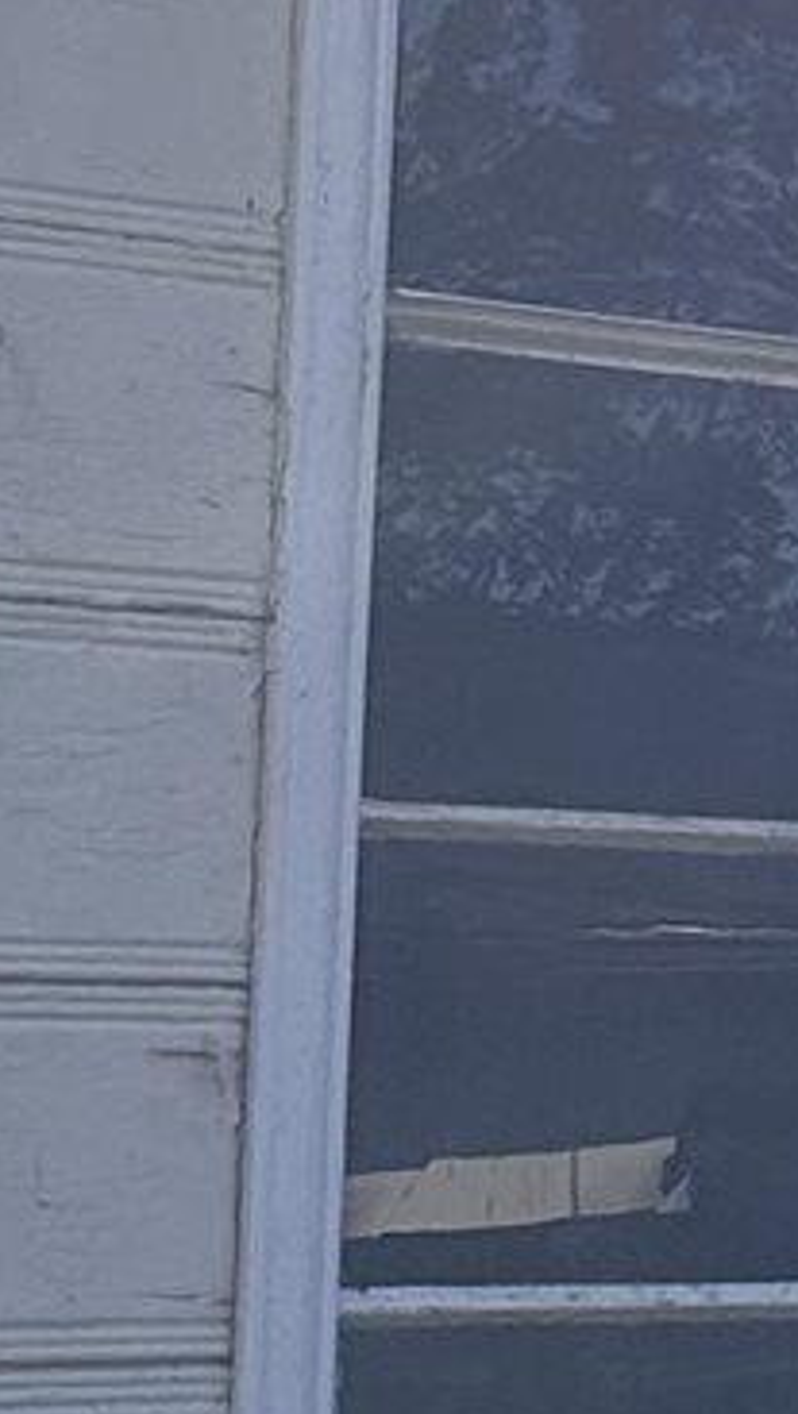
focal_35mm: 164
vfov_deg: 13.0
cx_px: 3103
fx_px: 6157
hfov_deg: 6.2
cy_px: 143
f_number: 1.78
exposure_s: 1/4762
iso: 80
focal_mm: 6.86
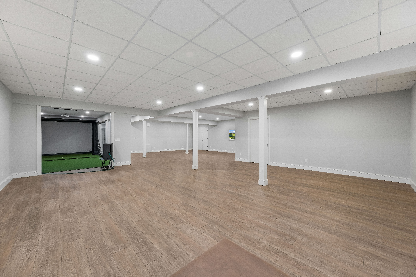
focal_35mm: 13
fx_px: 150
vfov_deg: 85.4
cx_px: 208
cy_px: 138
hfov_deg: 108.3
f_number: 8
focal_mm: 8.9
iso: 640
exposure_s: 1/8
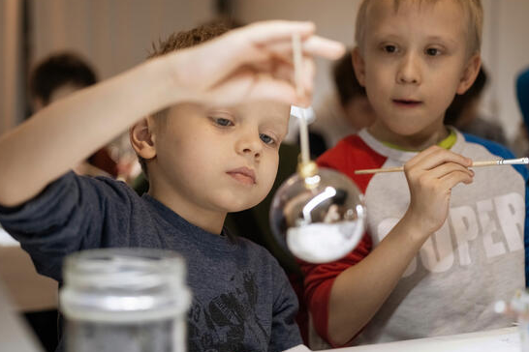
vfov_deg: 22.3
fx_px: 896
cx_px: 251
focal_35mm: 61
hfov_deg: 32.9
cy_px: 172
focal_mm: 63
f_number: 2.8
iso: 3200
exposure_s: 1/640
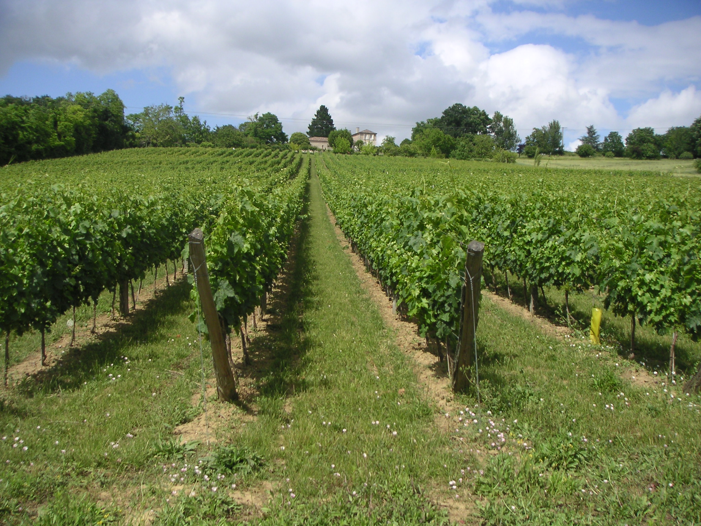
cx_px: 350
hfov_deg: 49.0
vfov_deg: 37.7
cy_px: 263
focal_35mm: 38
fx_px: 770
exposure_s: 1/1000
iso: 50
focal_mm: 6
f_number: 2.8
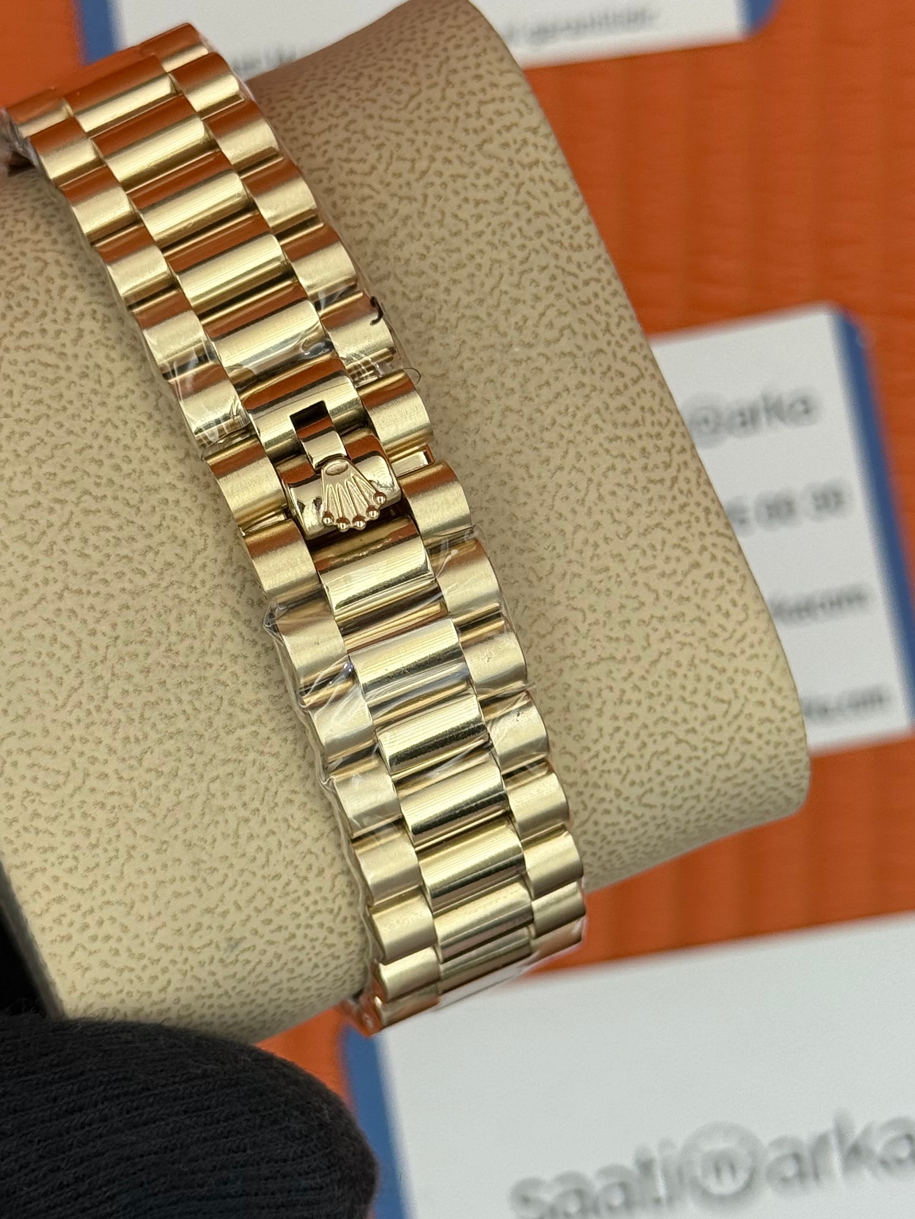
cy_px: 567
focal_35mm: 78
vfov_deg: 25.0
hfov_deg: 18.9
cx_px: 351
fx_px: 2749
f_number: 1.78
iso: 64
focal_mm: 6.76
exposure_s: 1/837
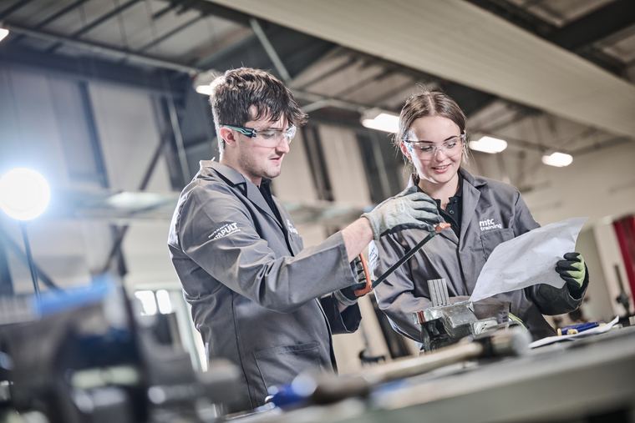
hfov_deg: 26.6
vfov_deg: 18.0
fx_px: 1341
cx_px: 318
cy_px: 212
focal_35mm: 76
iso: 400
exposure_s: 1/200
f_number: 2.8
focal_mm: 76
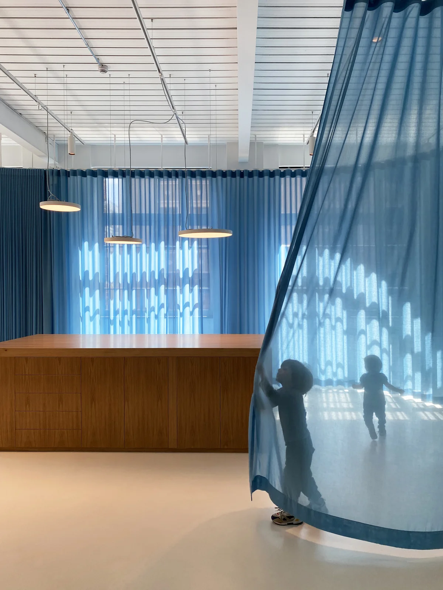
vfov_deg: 67.3
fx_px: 444
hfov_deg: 53.1
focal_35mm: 26
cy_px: 295
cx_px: 222
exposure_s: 1/158
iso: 32
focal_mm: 4.2
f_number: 1.8
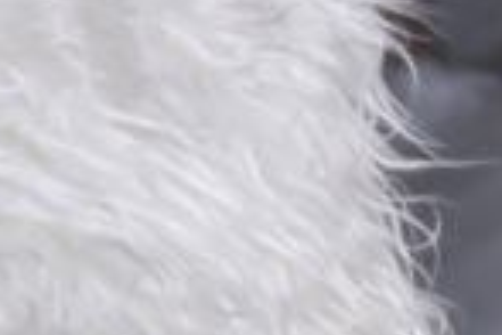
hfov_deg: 6.5
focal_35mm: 294
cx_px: -925
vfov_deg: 4.6
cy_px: 786
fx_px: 4099
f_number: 5.6
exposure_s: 1/250
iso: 1000
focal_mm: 32
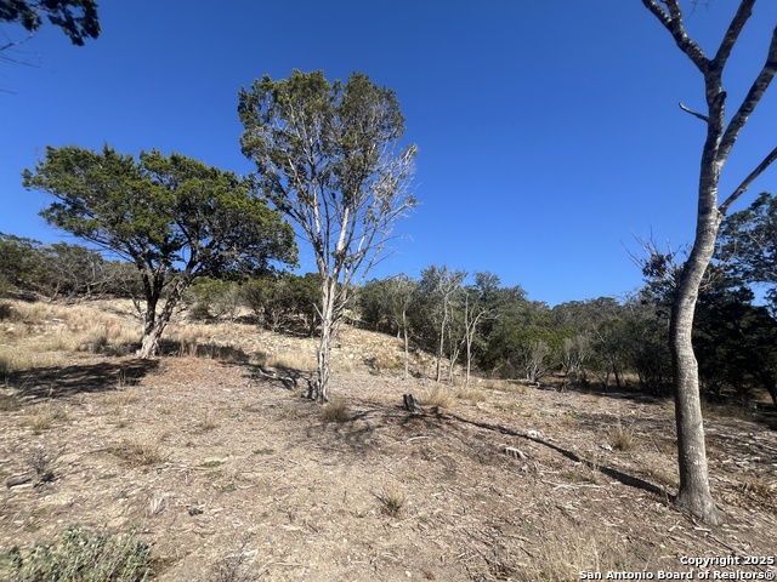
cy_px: 291
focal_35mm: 13
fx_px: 292
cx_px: 388
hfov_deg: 106.2
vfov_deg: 89.9
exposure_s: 1/1167
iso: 32
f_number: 1.8
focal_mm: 1.57
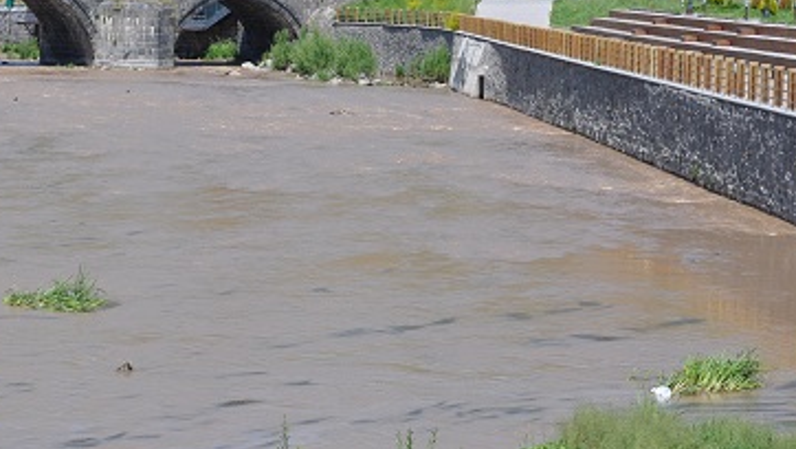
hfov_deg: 18.2
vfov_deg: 10.4
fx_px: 2468
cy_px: 95
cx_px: 169
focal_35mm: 117
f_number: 9
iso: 200
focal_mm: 45
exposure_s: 1/320
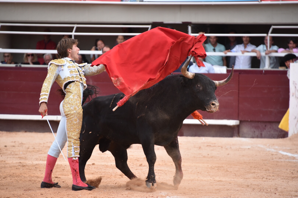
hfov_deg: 8.2
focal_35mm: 250
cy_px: 99
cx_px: 149
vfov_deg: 5.5
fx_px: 2069
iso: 1250
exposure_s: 1/800
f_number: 5.6
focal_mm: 250
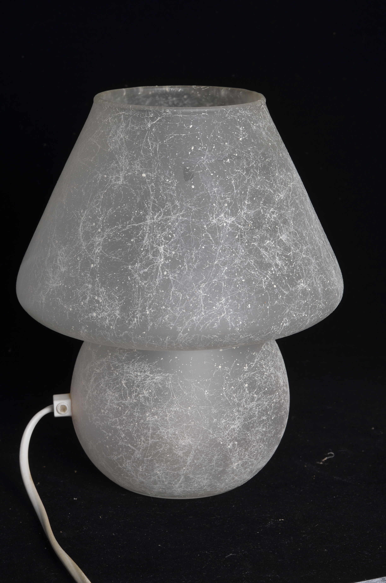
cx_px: 193
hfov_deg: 18.1
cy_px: 292
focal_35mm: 75
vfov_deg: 27.0
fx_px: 1212
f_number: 11
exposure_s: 1/125
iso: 100
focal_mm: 50
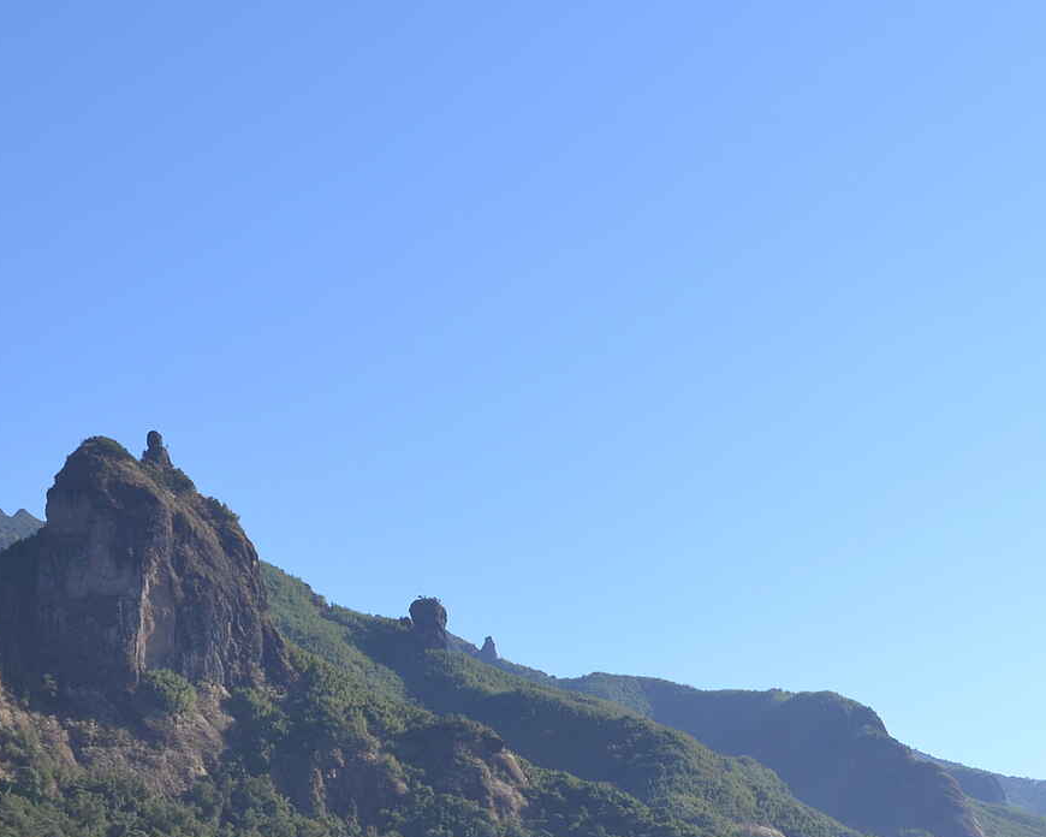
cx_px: 521
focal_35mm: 87
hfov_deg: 22.0
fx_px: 2693
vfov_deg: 17.6
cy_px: 605
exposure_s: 1/200
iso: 100
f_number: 7.1
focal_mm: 28
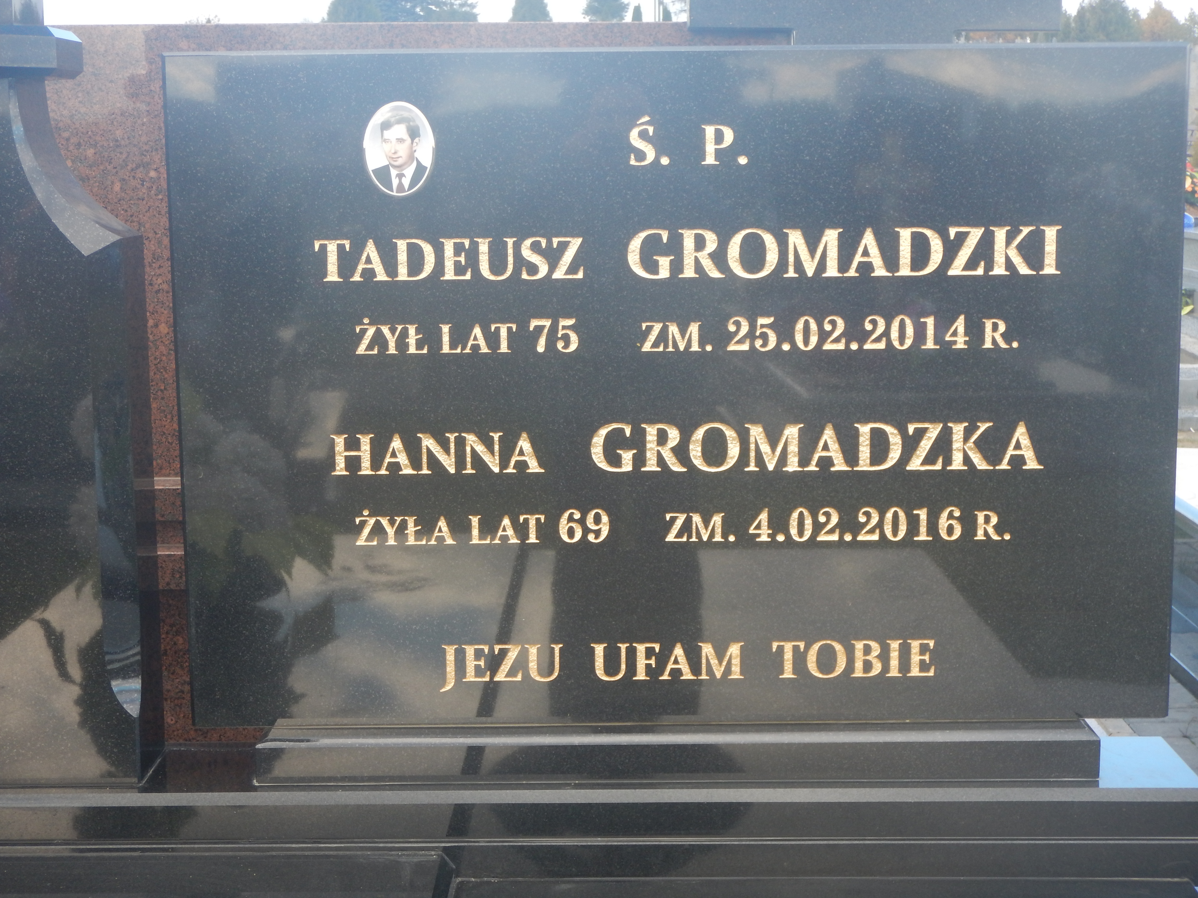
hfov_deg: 34.3
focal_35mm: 56
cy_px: 449
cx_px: 599
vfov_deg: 26.1
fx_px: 1938
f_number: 4.4
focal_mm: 10.1
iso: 125
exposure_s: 1/80
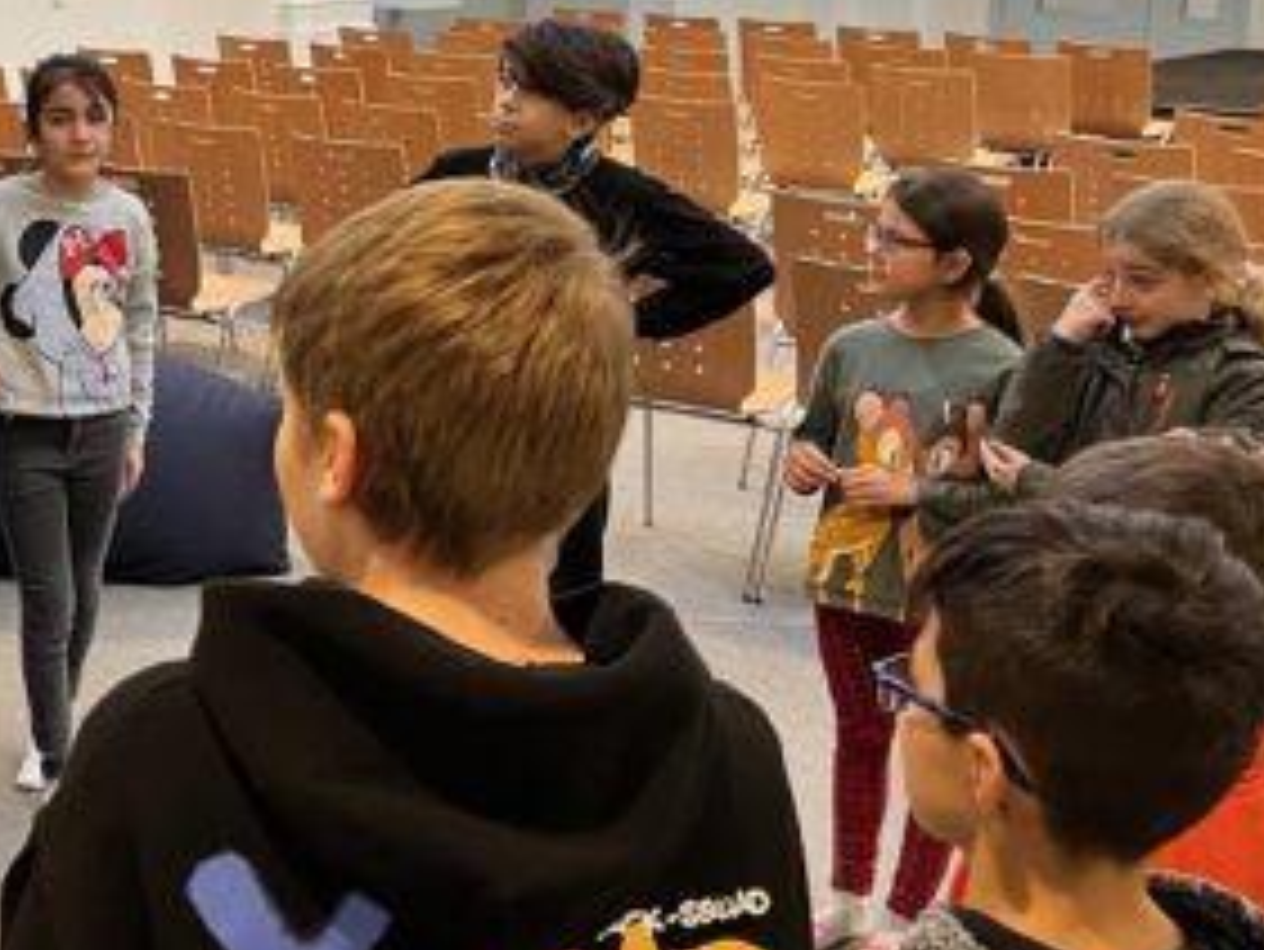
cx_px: -162
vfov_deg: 20.7
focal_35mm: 71
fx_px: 2594
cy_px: 347
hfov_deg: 25.2
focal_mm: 5.1
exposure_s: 1/49
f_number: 1.6
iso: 200
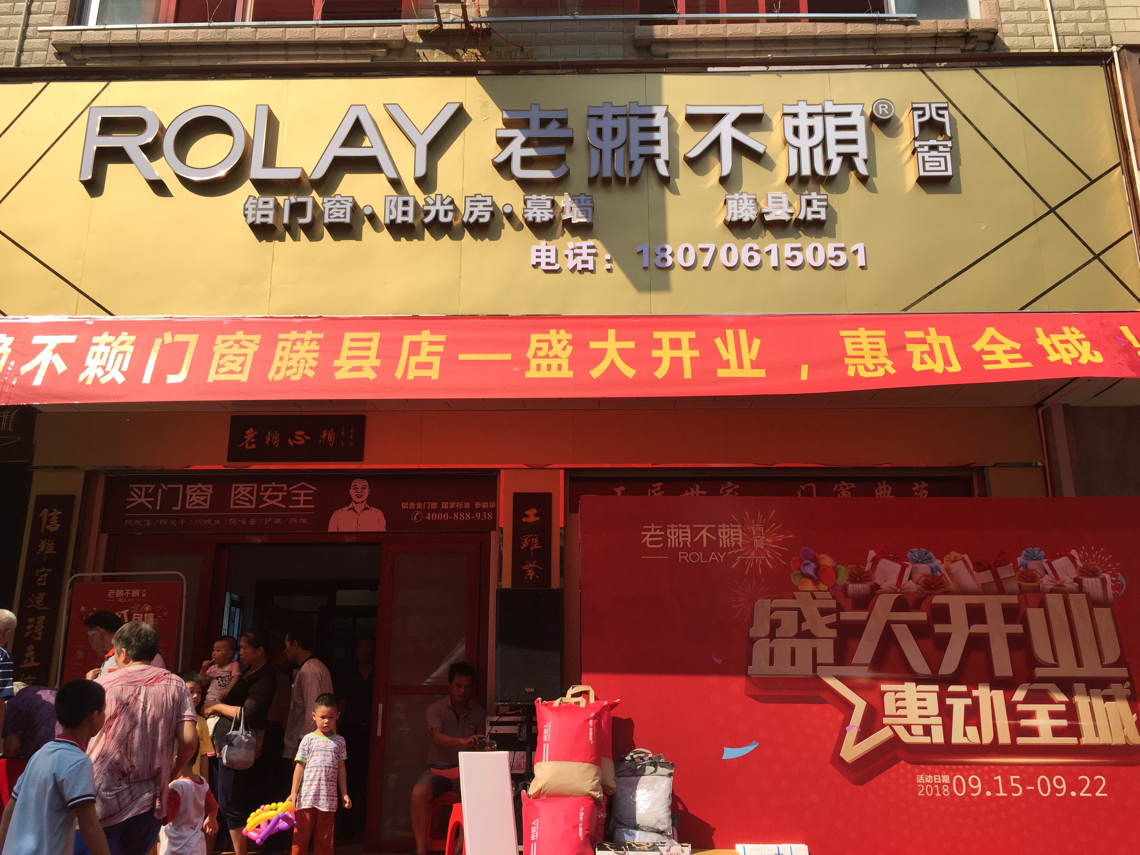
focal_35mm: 29
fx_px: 955
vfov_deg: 48.2
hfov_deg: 61.7
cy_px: 428
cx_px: 570
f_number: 2.2
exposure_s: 1/1412
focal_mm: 4.15
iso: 32
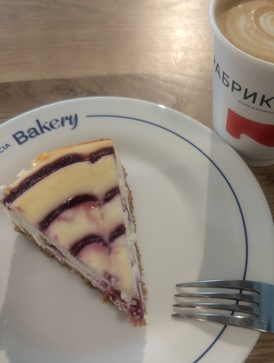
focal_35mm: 32
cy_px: 202
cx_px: 164
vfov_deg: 56.6
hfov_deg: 44.0
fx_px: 337
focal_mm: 6.81
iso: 171
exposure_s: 1/100
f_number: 1.85
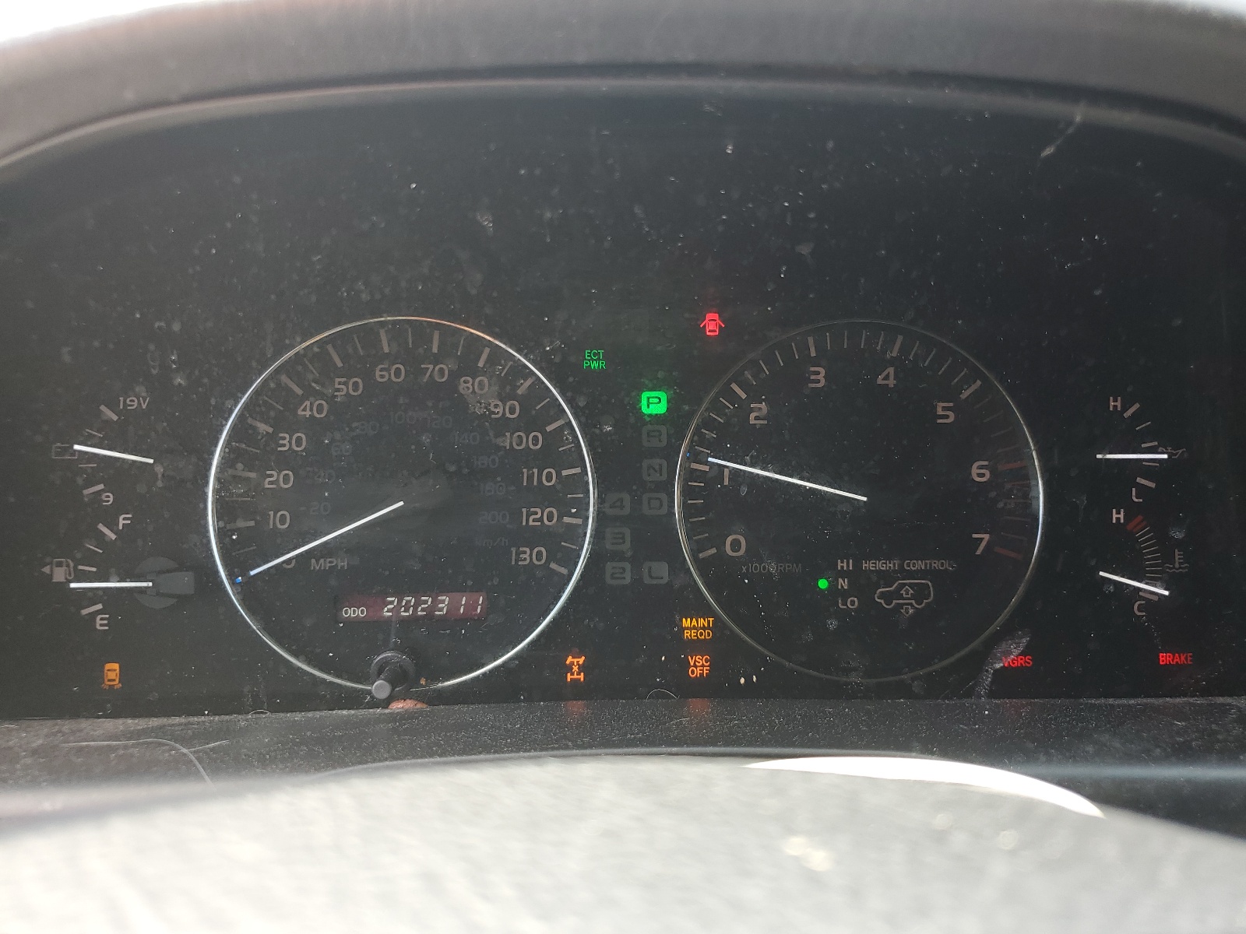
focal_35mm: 26
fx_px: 936
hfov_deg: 67.3
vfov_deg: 53.1
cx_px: 623
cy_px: 467
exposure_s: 1/101
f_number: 1.5
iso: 50
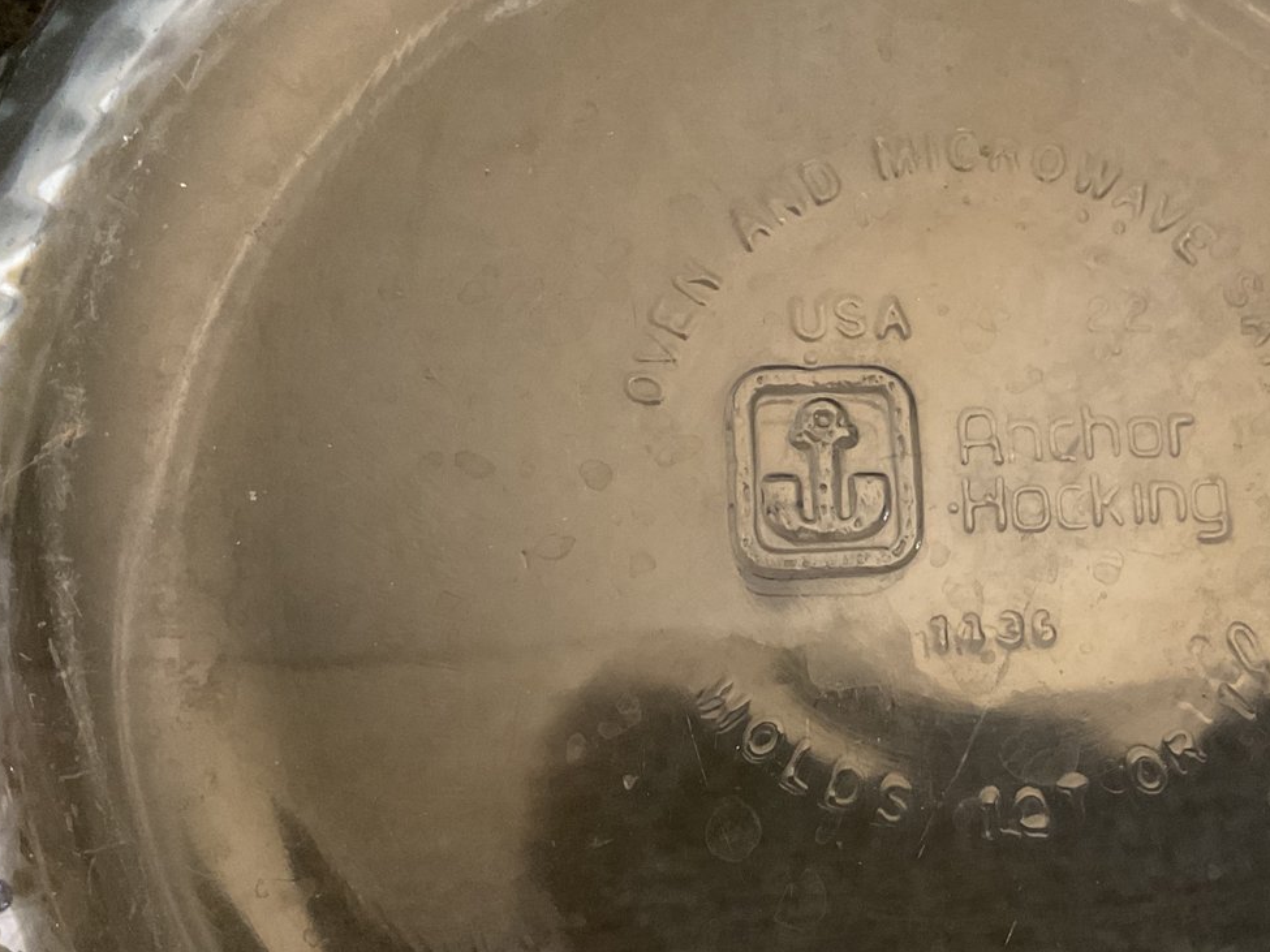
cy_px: 505
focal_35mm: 45
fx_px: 1651
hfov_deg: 41.1
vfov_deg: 32.2
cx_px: 925
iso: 250
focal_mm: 3
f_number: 1.8
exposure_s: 1/25
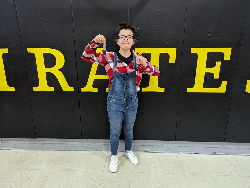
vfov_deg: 56.9
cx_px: 125
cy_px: 94
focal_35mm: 24
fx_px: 174
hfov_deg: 71.5
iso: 1442
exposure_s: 1/60
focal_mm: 6.81
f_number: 1.85
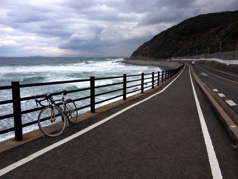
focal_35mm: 35
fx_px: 241
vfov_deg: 40.7
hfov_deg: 52.6
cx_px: 119
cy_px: 90
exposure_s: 1/502
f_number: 2.4
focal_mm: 4.28
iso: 50
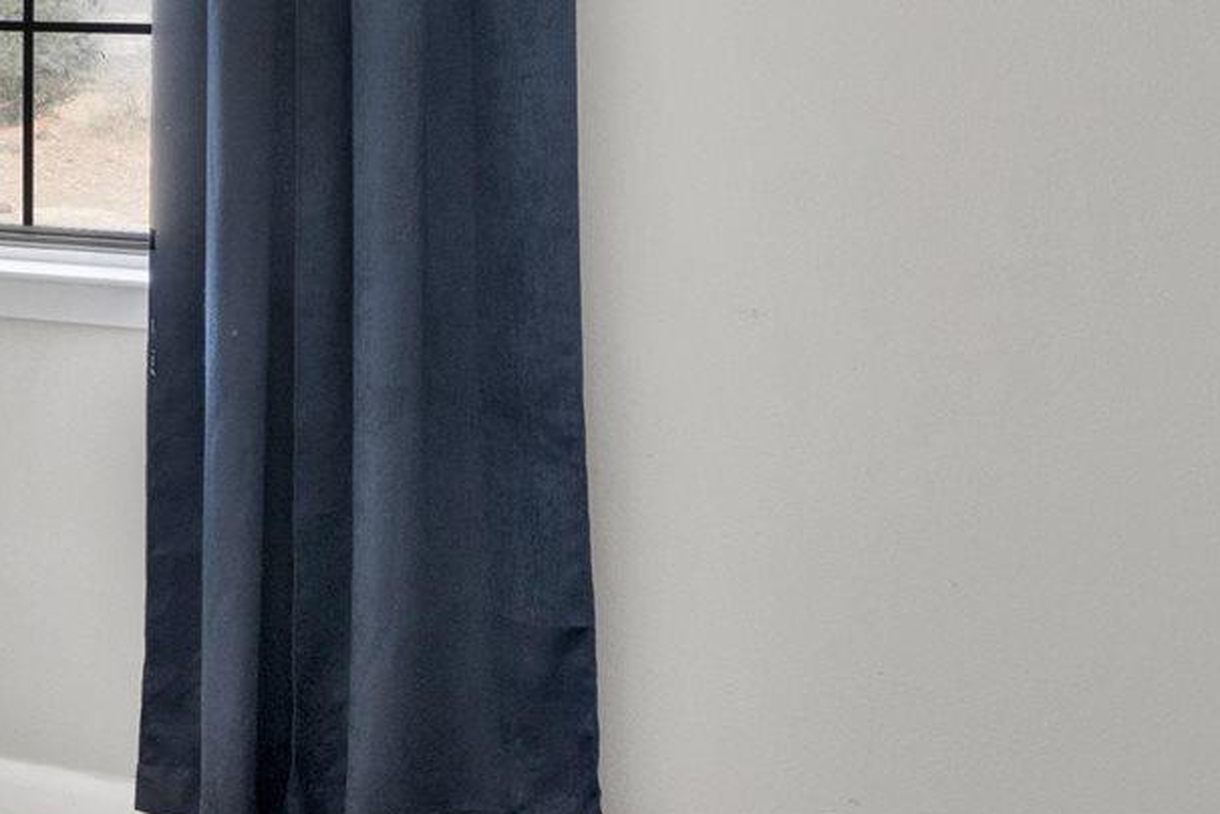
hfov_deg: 23.2
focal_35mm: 76
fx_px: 2575
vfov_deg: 17.4
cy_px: -64
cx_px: -421
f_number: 11
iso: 400
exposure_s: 1/20
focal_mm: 15
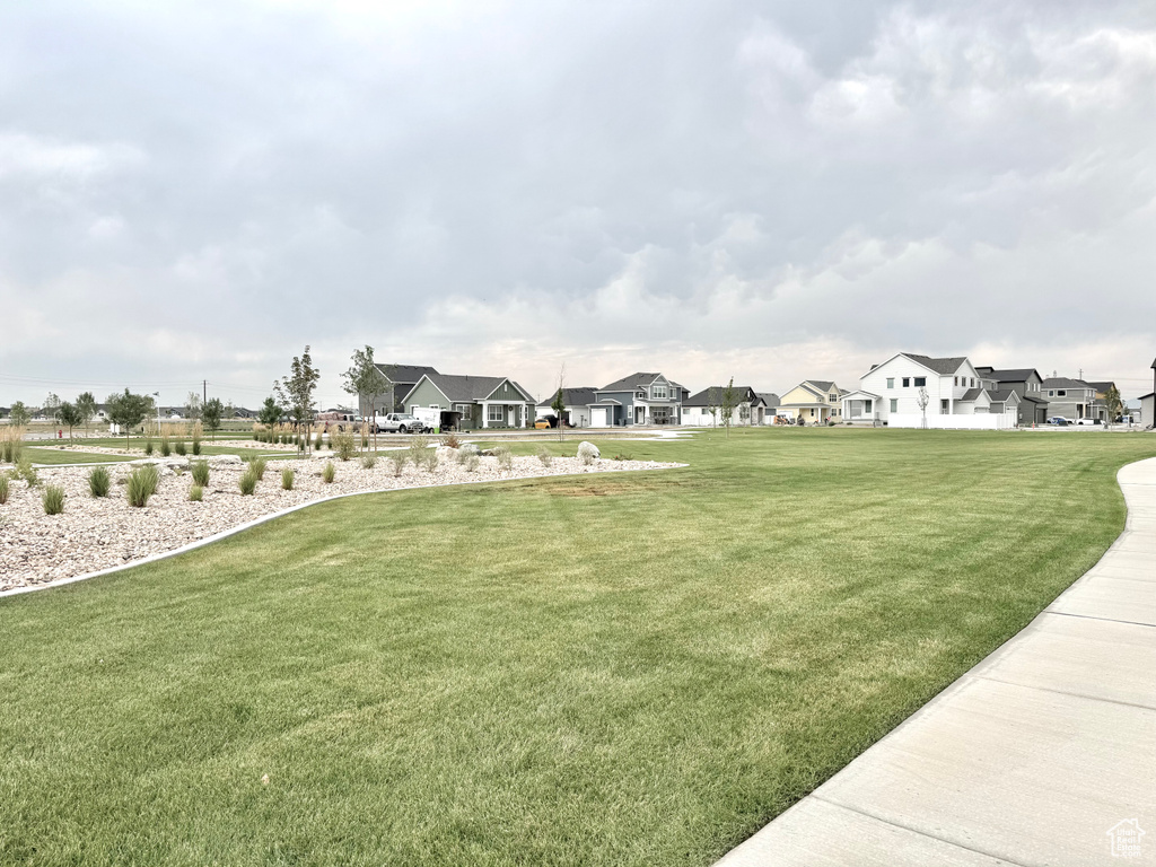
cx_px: 578
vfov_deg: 56.8
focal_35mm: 24
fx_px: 801
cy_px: 434
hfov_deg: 71.6
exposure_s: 1/4049
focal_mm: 6.76
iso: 80
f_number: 1.78
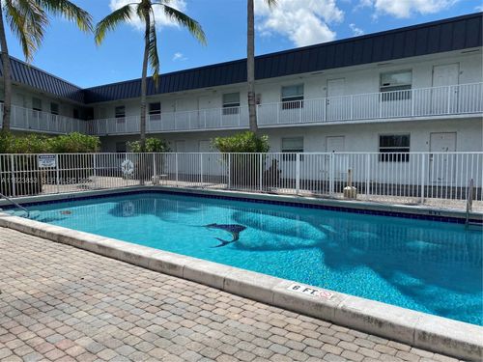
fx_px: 363
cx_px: 242
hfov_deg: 67.3
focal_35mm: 26
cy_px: 181
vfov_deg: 53.1
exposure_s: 1/3846
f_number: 1.8
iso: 32
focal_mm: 4.25
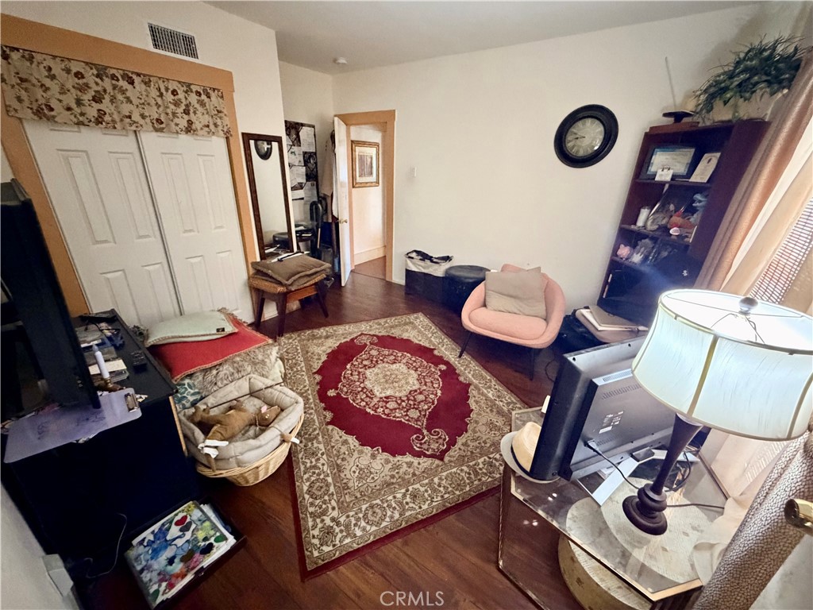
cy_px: 305
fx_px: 329
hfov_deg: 102.1
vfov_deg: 85.7
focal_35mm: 14
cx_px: 406
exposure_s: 1/40
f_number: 2.2
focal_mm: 2.22
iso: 1250
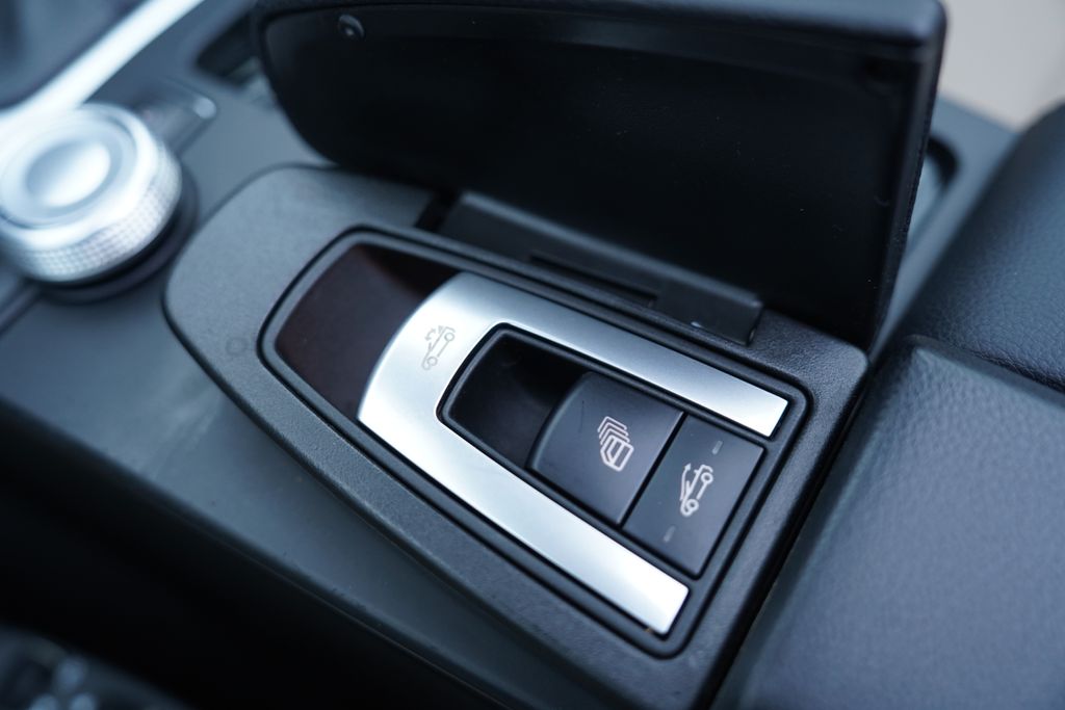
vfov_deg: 37.9
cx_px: 532
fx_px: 1035
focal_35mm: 35
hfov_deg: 54.4
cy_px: 355
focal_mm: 35
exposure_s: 1/60
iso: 1000
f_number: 2.8
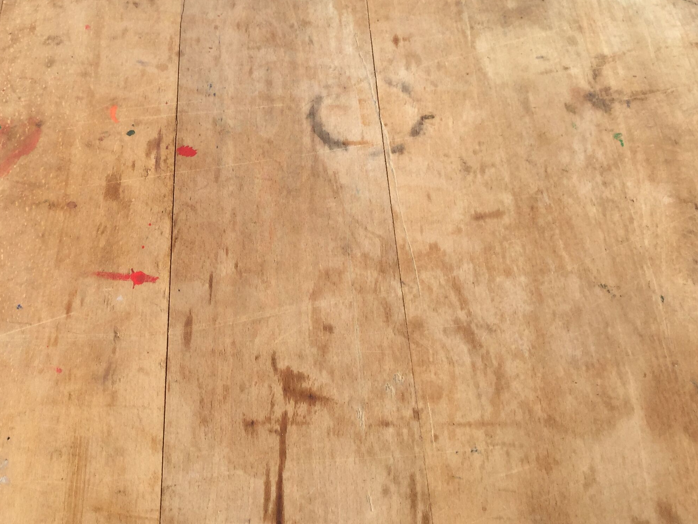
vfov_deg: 28.5
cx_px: 149
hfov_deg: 36.3
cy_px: 207
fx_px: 1028
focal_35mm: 51
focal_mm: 3.3
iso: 25
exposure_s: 1/840
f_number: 2.4
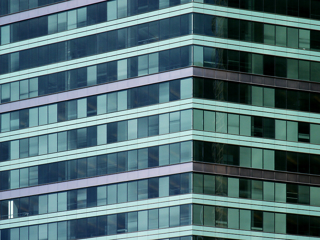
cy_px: 120
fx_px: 1285
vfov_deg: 10.7
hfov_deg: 14.2
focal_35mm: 139
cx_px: 160
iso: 64
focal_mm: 28.23
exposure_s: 1/180
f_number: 8
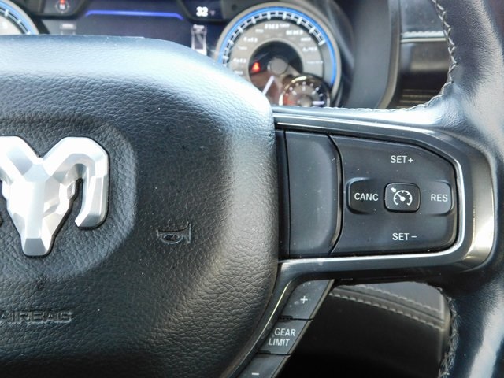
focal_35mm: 36
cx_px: 252
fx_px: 524
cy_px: 189
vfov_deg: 39.7
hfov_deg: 51.4
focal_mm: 6.3
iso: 400
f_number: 3.5
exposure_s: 1/30
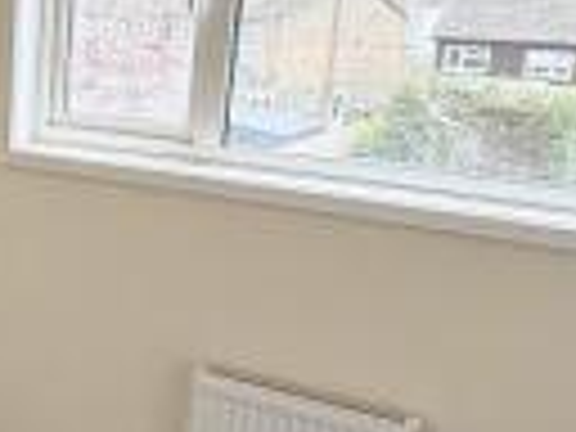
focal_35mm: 64
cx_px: -83
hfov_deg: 27.3
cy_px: 286
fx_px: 1065
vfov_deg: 22.8
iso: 80
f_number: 2.2
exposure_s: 1/99
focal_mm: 2.22
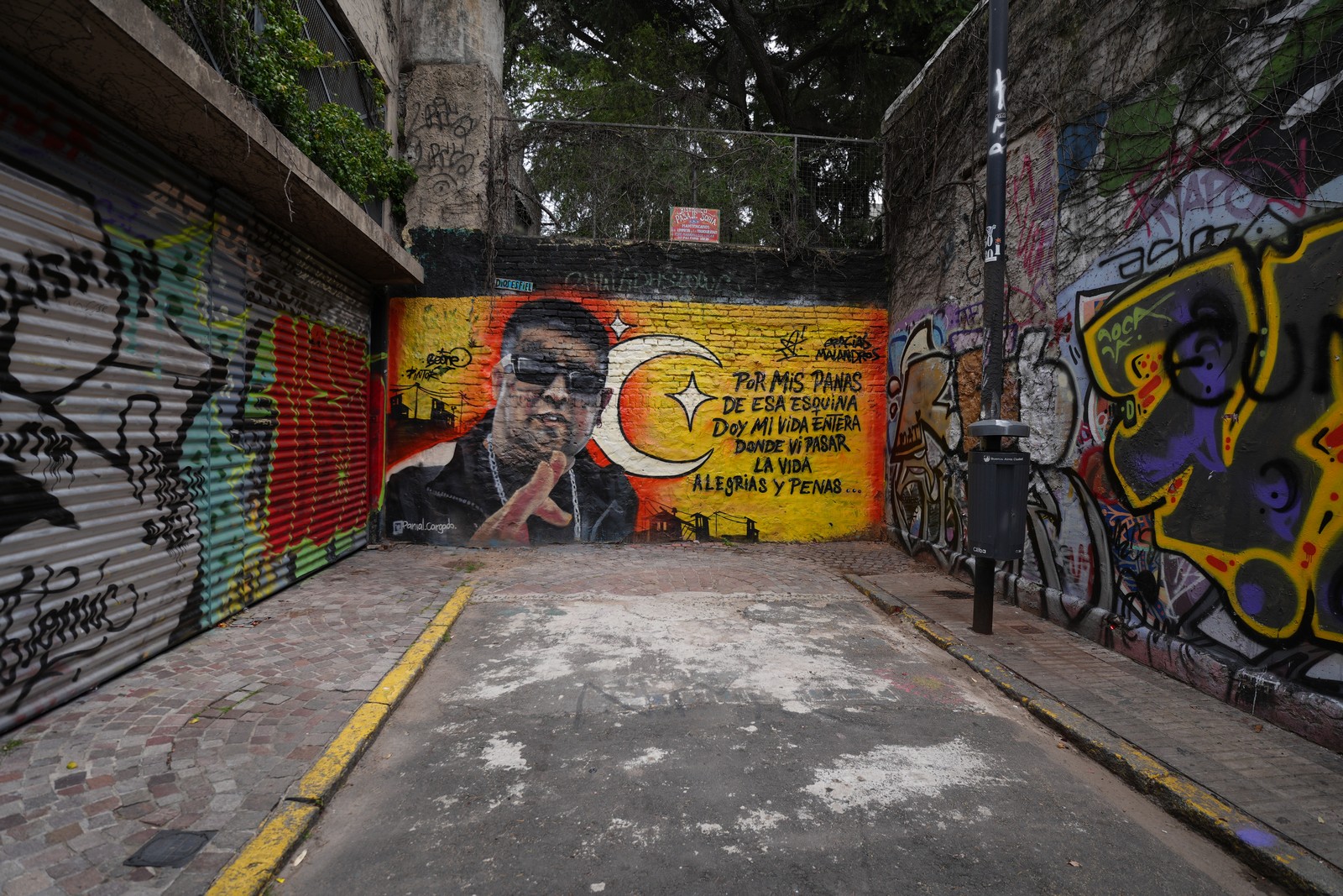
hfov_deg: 95.0
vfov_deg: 72.1
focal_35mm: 16
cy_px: 448
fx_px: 616
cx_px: 672
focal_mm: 11
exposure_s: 1/400
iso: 50
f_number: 2.8
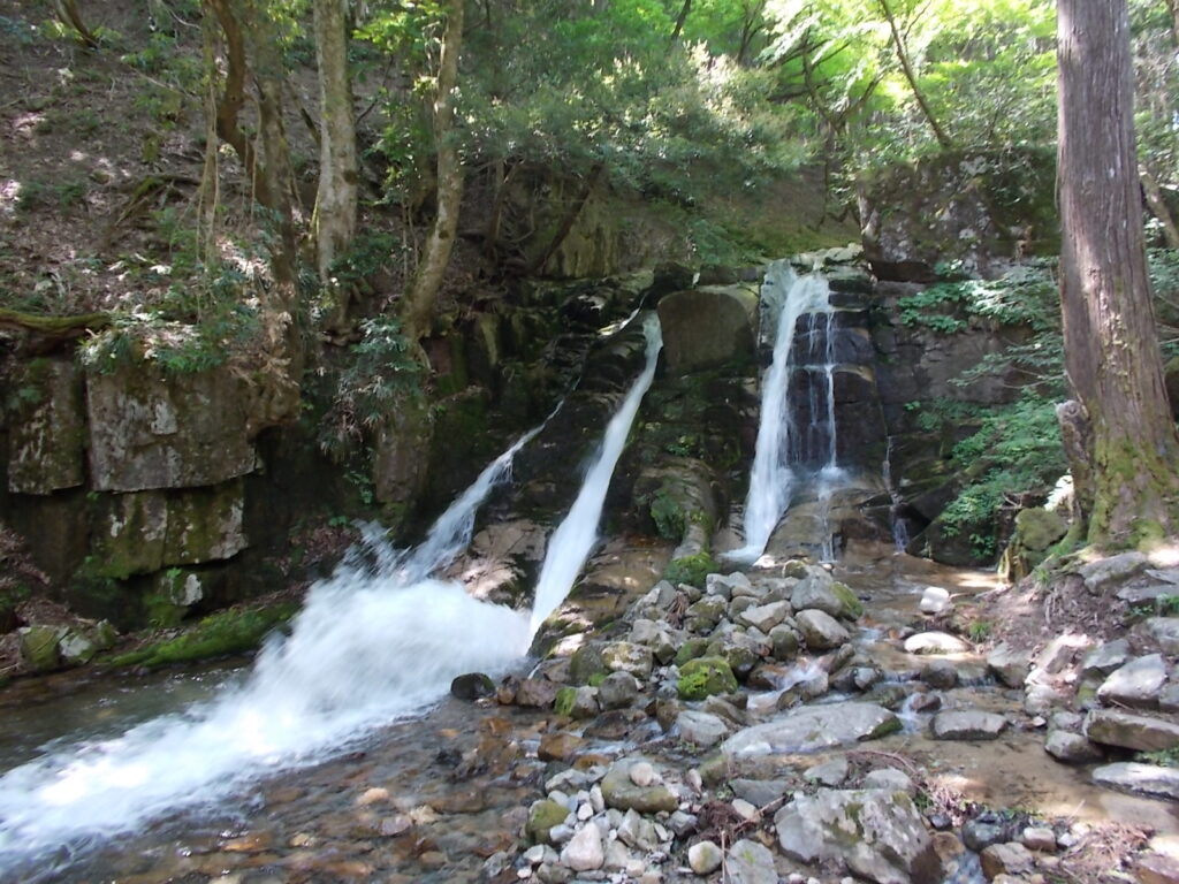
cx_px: 590
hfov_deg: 67.3
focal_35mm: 26
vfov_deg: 53.1
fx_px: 886
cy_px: 442
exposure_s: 1/25
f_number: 3.2
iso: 100
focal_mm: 4.6
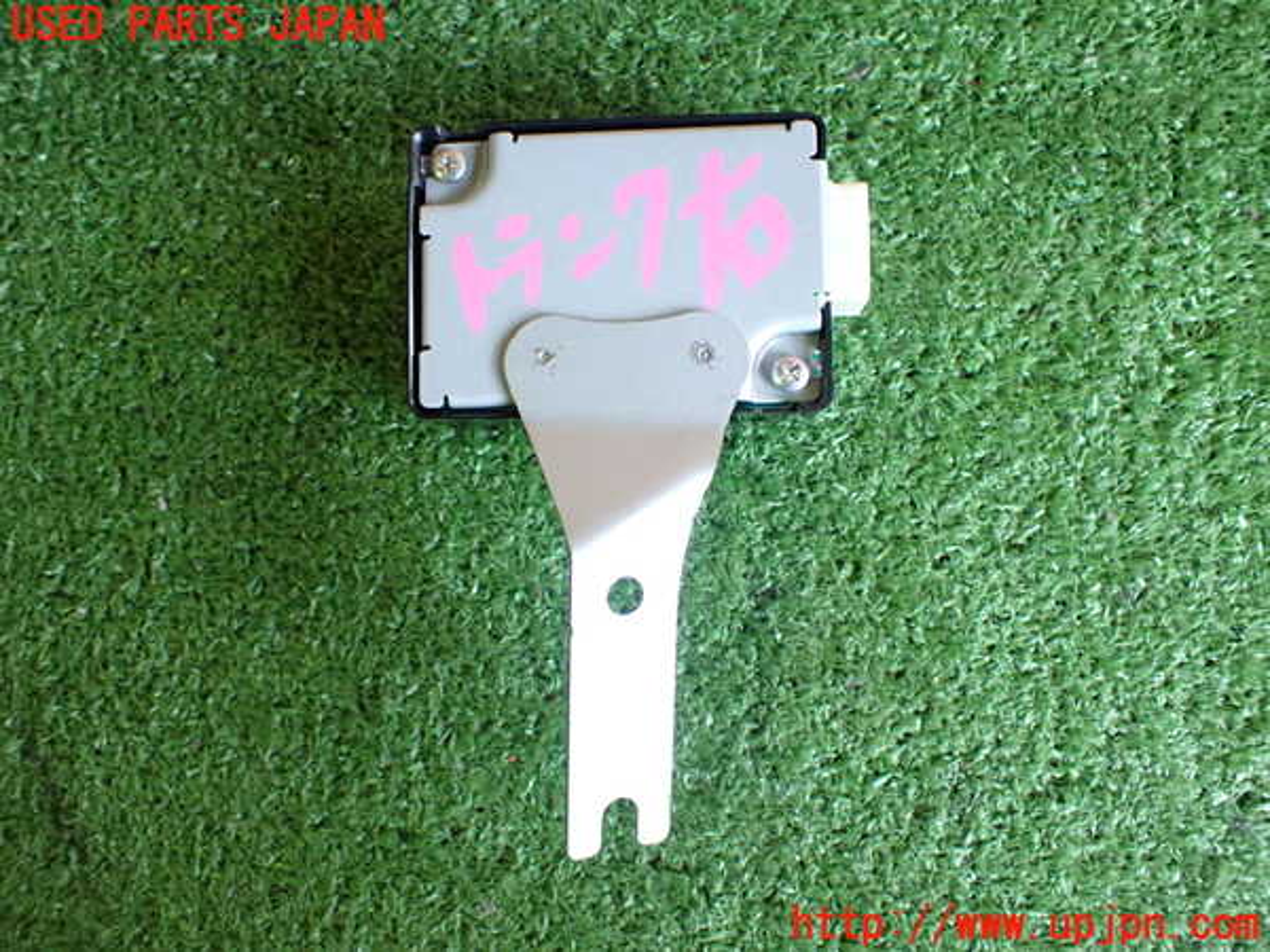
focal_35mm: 30
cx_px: 635
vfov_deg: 46.8
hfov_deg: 60.0
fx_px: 1101
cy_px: 476
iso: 800
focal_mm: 5.4
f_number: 2.3
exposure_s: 1/60
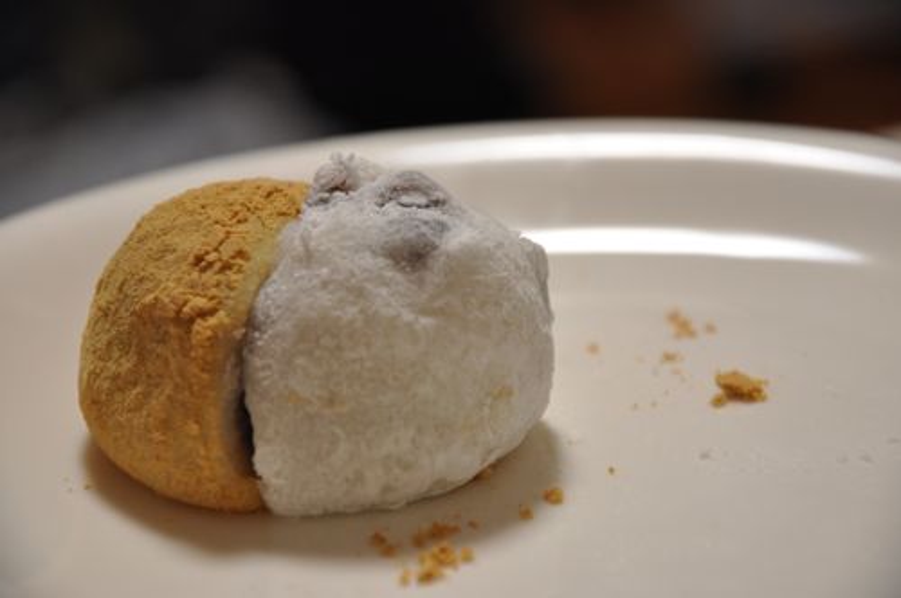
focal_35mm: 158
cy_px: 299
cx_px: 450
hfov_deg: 13.1
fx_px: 3937
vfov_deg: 8.7
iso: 400
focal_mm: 105
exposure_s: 1/10
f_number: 5.6
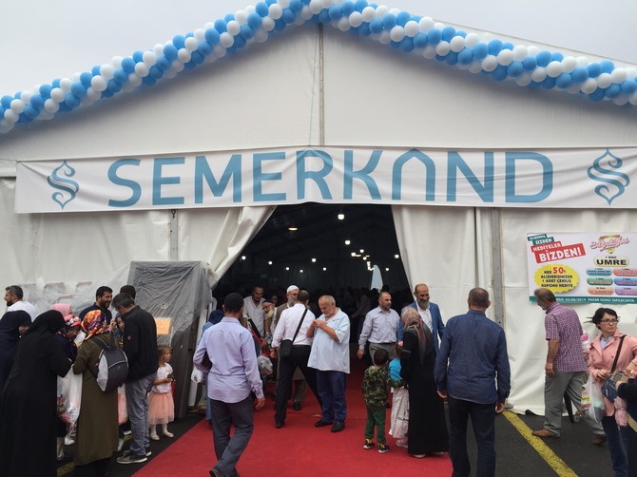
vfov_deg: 48.2
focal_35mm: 29
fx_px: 533
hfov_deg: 61.7
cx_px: 318
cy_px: 238
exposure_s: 1/608
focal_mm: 4.15
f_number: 2.2
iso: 32
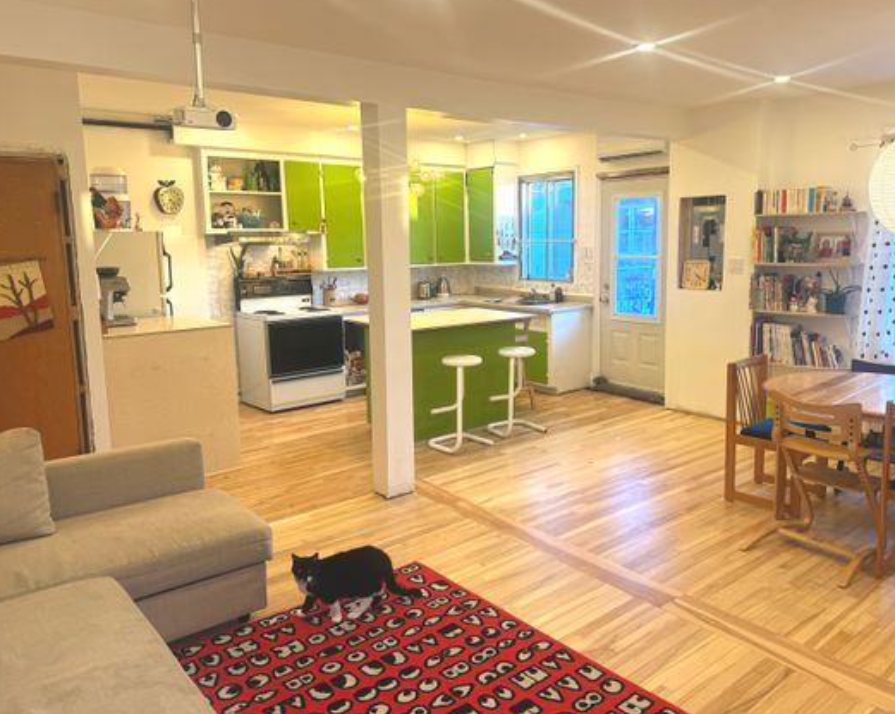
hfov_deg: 63.9
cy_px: 333
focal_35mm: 27
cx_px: 495
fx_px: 715
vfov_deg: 53.1
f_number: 1.78
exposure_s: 1/120
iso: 100
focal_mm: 6.76
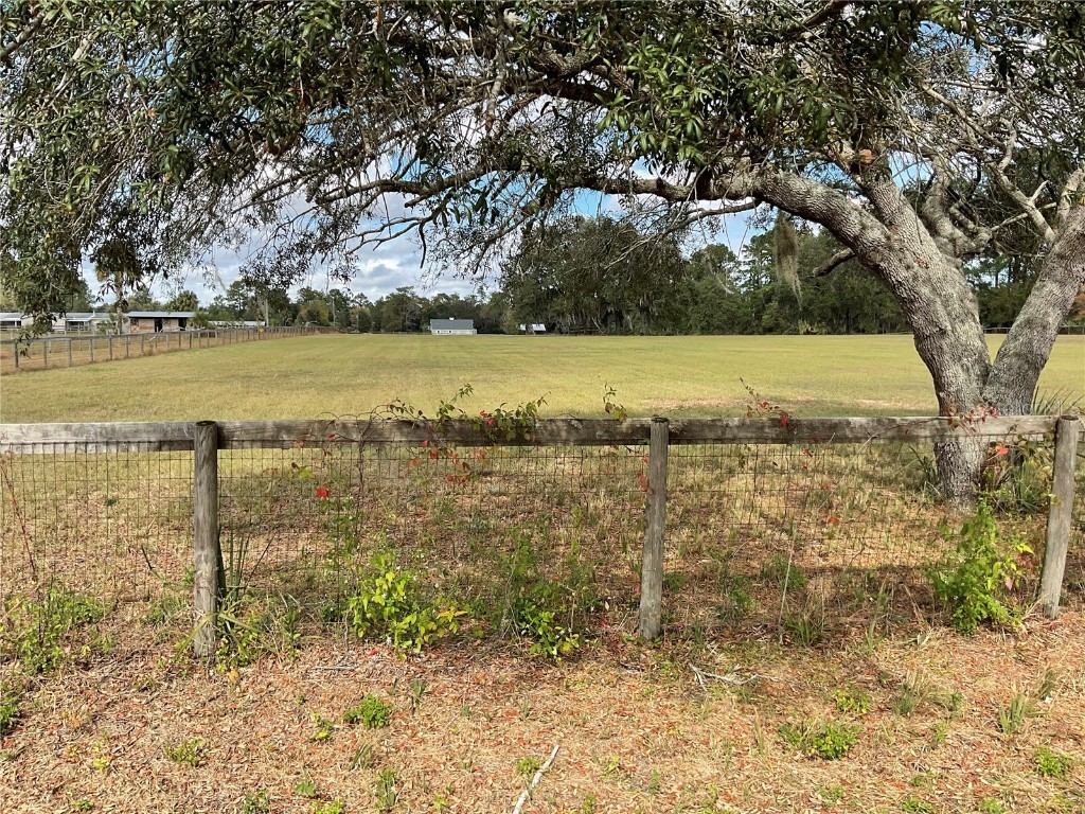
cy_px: 407
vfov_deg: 48.2
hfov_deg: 61.7
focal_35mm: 29
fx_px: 909
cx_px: 542
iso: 16
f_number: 1.8
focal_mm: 3
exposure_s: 1/816
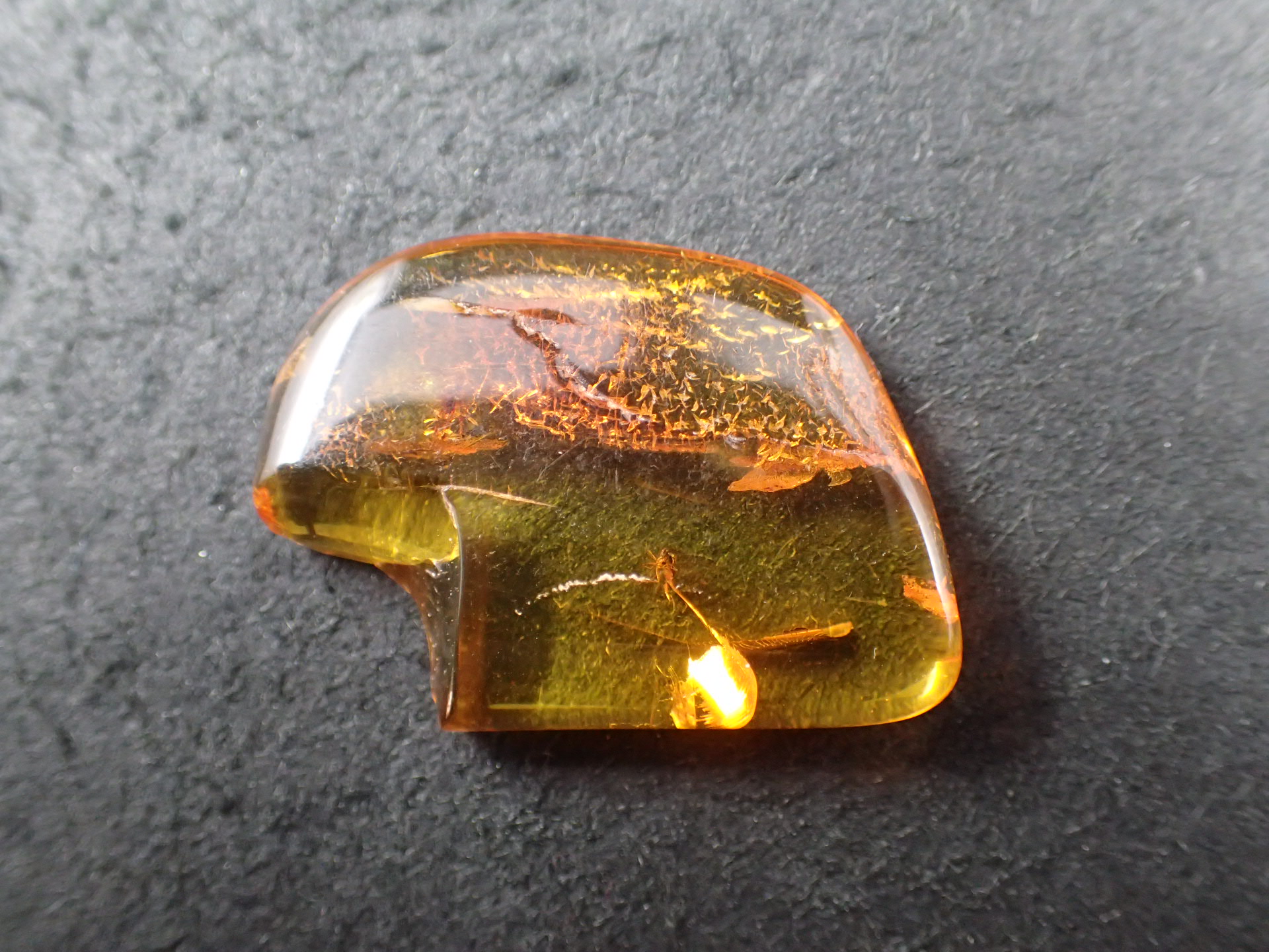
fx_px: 1283
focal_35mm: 35
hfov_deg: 52.6
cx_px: 634
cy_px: 476
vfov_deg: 40.7
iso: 640
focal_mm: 6.42
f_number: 2.6
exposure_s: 1/125
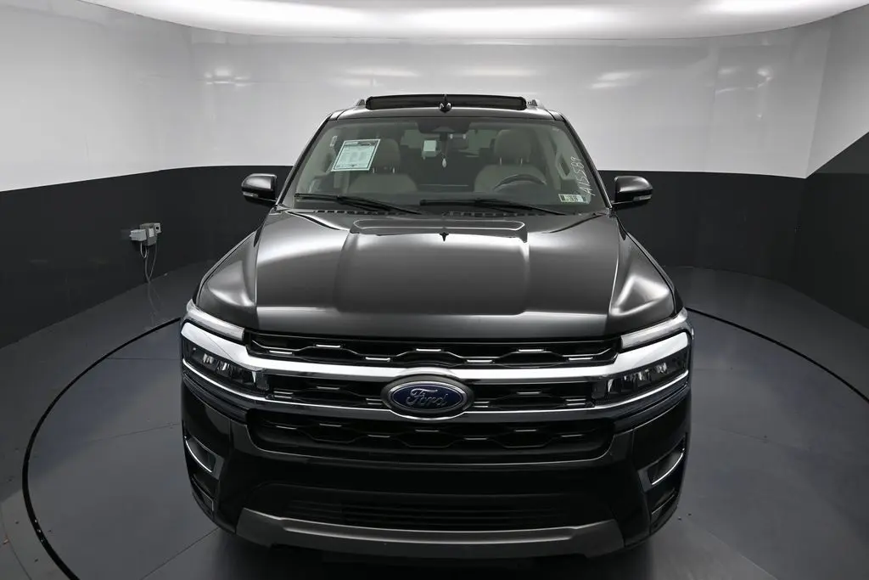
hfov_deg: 73.7
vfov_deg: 53.1
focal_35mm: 24
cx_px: 434
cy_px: 290
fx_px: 579
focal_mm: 16
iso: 250
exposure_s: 1/250
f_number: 4
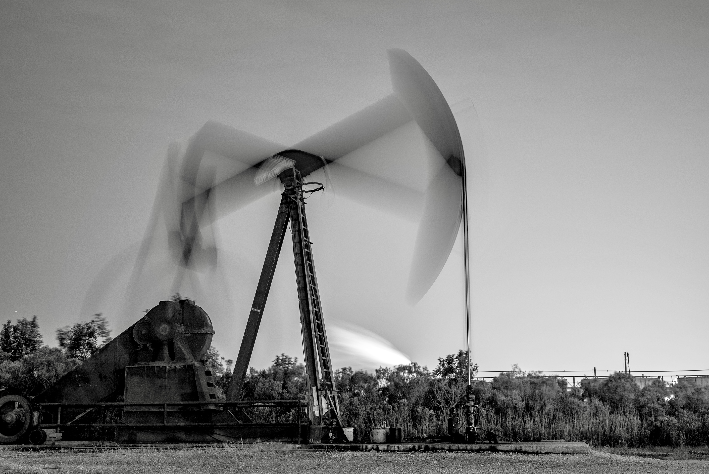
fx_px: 946
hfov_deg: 41.1
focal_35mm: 48
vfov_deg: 28.1
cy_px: 237
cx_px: 354
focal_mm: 48
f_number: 5.6
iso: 500
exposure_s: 30
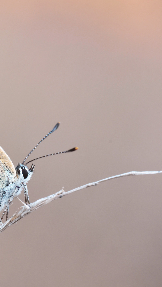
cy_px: 143
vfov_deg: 8.6
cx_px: -54
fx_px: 1907
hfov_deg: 4.8
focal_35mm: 250
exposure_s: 1/20
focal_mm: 105
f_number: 16
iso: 640
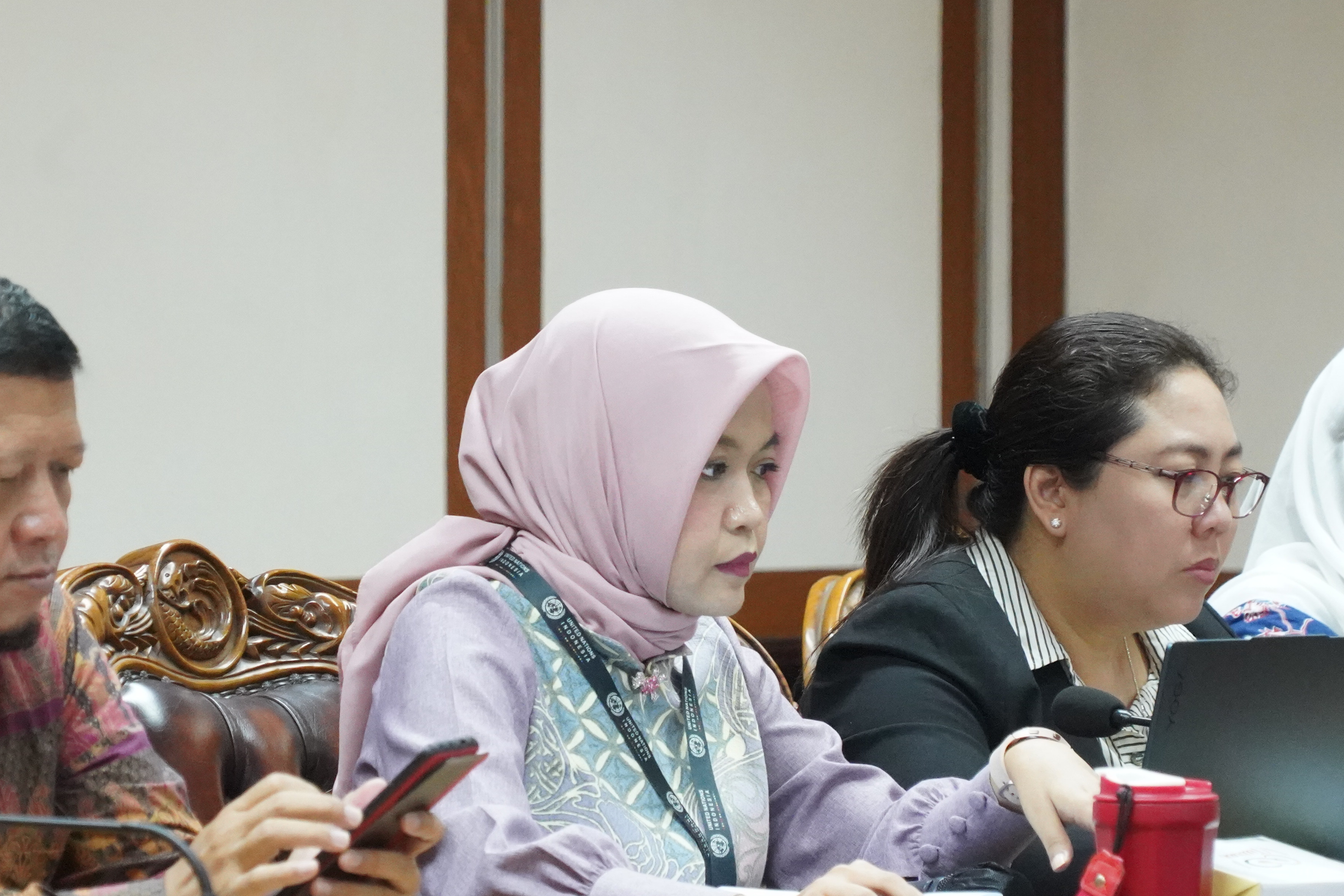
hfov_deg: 6.5
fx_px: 11835
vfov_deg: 4.3
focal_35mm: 317
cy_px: 483
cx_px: 624
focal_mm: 187
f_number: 7.1
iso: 12800
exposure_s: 1/125
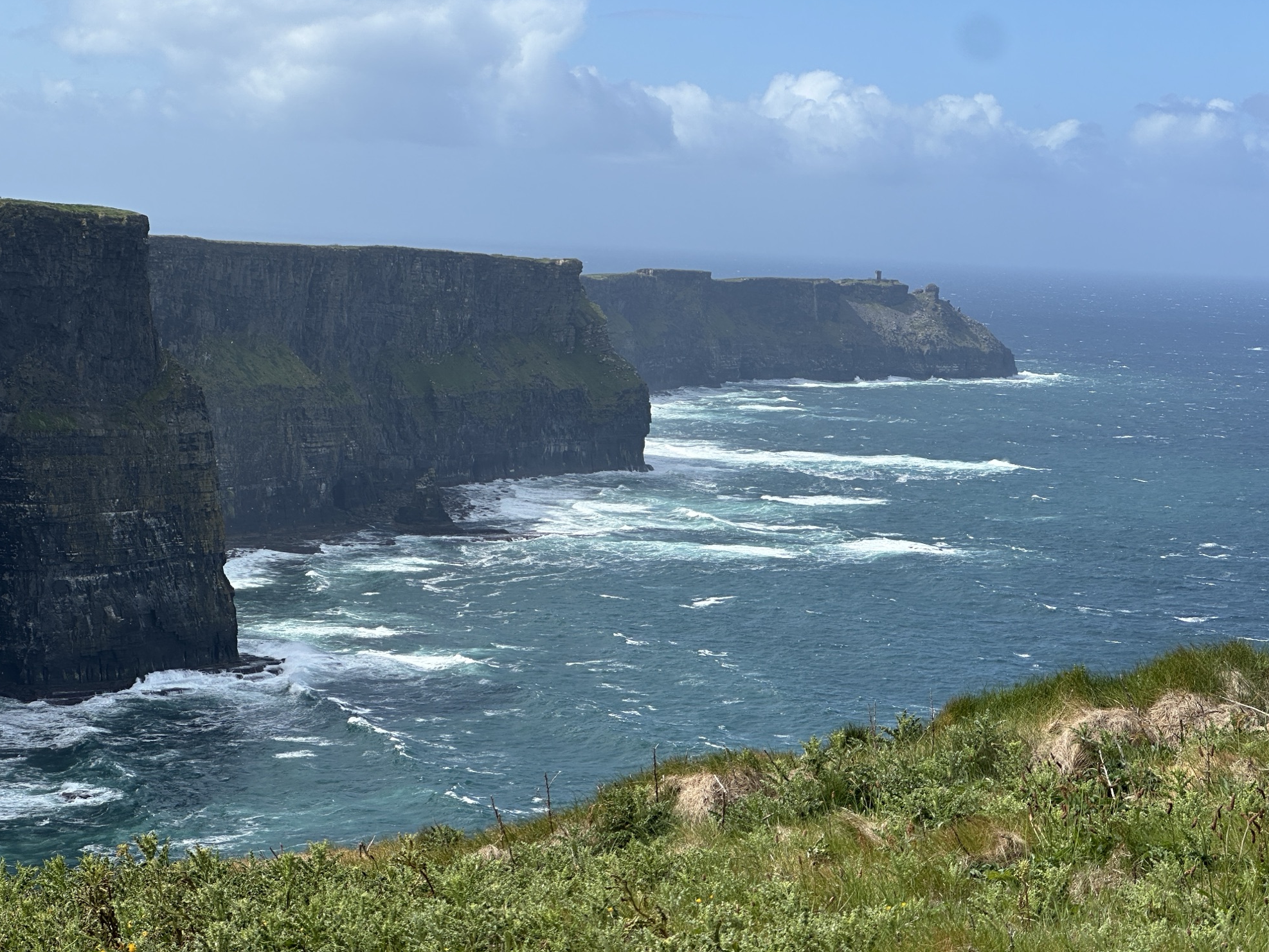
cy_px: 472
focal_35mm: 78
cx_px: 629
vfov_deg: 18.9
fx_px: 2860
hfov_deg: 25.0
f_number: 2.8
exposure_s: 1/809
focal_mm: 9
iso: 32
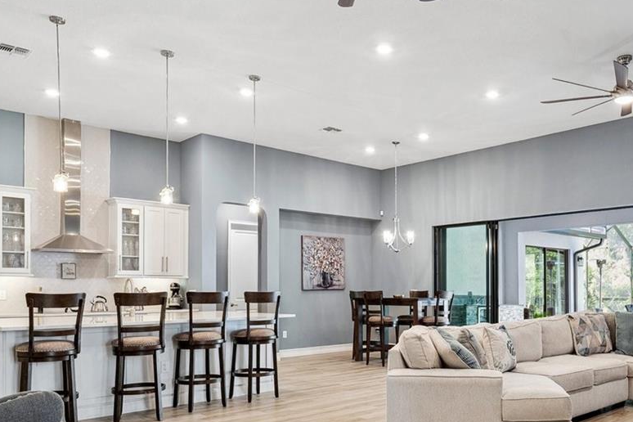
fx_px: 545
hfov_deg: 58.9
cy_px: 286
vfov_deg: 41.7
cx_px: 421
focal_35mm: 31
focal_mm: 15
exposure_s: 1/8
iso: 400
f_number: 8
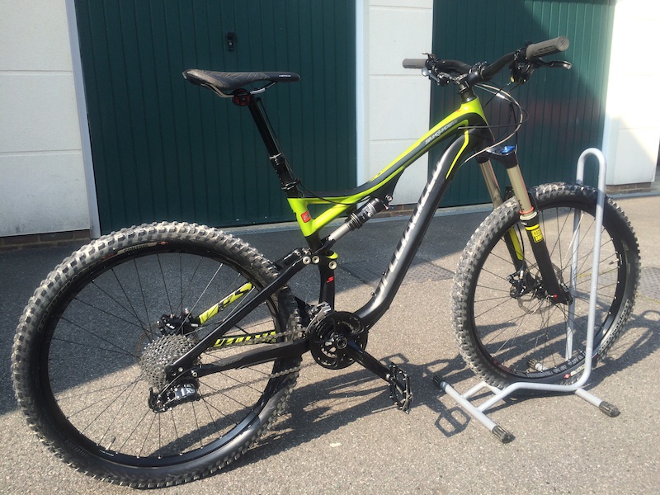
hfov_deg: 61.7
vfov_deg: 48.2
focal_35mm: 29
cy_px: 248
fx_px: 553
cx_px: 330
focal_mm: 4.15
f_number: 2.2
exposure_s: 1/578
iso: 32
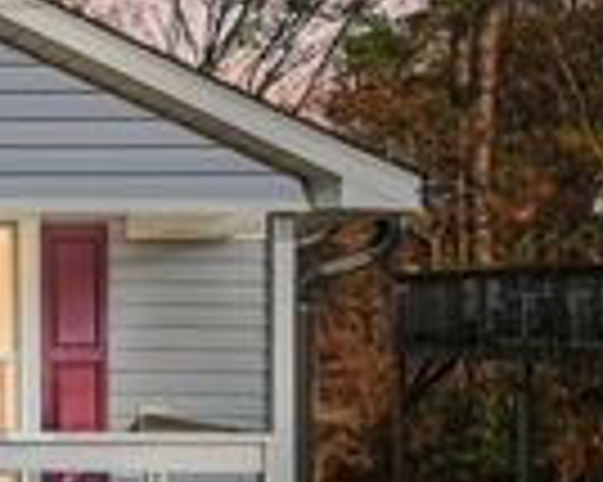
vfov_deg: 18.2
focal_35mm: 84
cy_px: 311
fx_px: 1498
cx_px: -405
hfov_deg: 18.8
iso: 100
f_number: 4
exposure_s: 1/640
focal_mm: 16
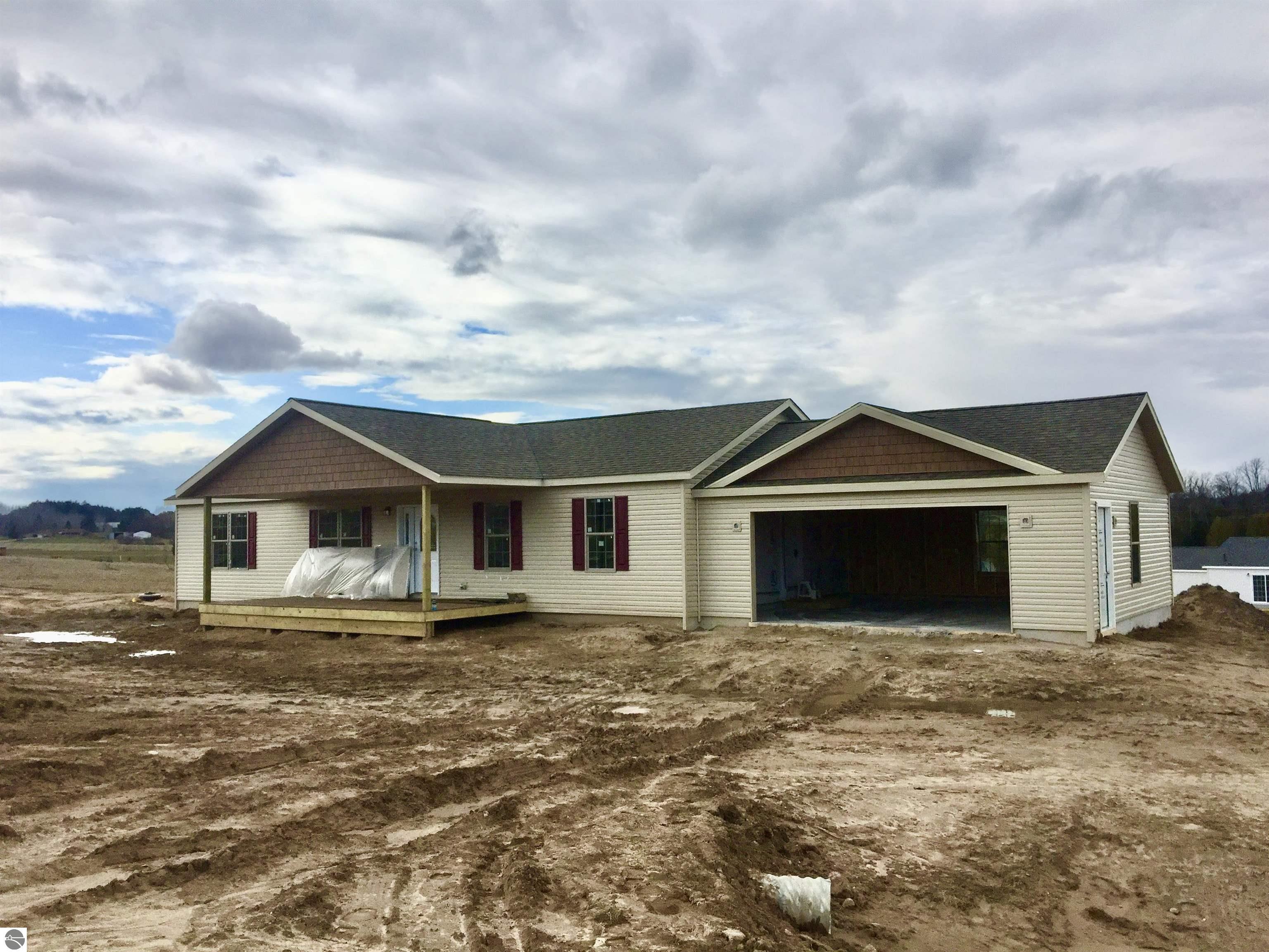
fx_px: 1063
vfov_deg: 48.2
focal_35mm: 29
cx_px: 634
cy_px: 476
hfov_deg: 61.7
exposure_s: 1/2825
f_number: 2.2
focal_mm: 4.15
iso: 32
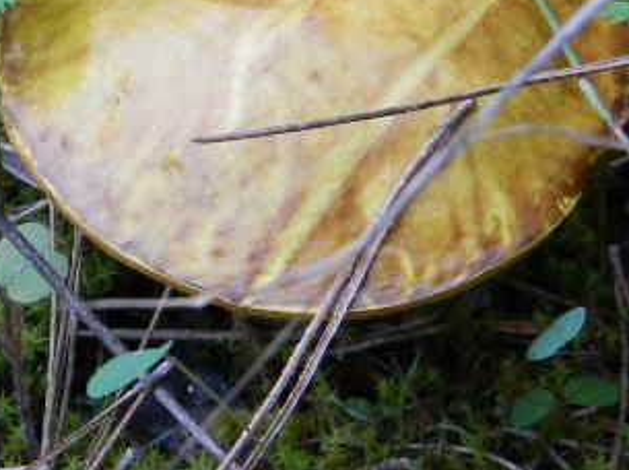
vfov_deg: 6.8
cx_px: 268
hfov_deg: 9.1
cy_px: 233
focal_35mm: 218
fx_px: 3957
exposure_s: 1/29.3
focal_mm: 15.1
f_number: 4.5
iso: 179
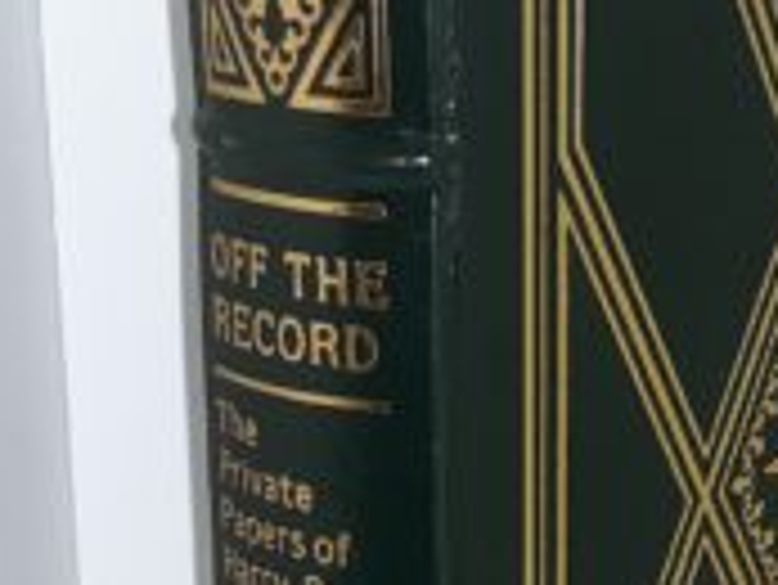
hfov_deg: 20.0
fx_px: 2182
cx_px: 603
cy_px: 472
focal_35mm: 97
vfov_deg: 15.2
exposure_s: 1/60
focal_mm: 3.7
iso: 40
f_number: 1.7
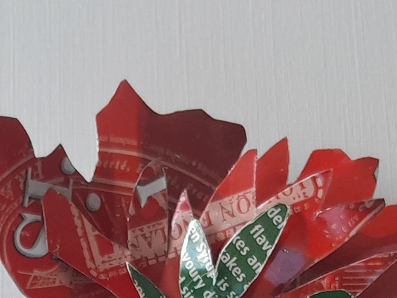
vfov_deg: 11.5
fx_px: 1307
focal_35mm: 114
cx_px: 104
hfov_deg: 17.2
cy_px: 620
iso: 40
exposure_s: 1/60.2
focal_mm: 3.98
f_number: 1.8
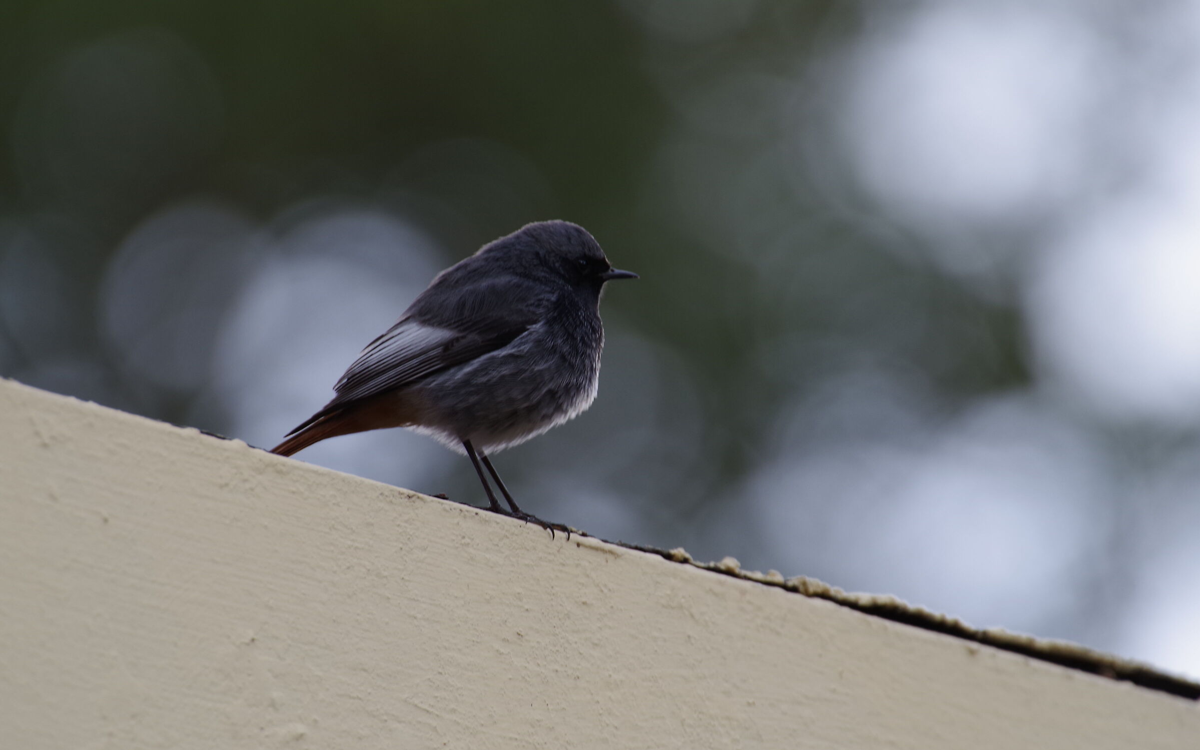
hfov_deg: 2.1
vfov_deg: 1.3
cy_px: 356
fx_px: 32151
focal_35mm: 983
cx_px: 601
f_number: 8
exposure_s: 1/60
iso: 200
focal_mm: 630
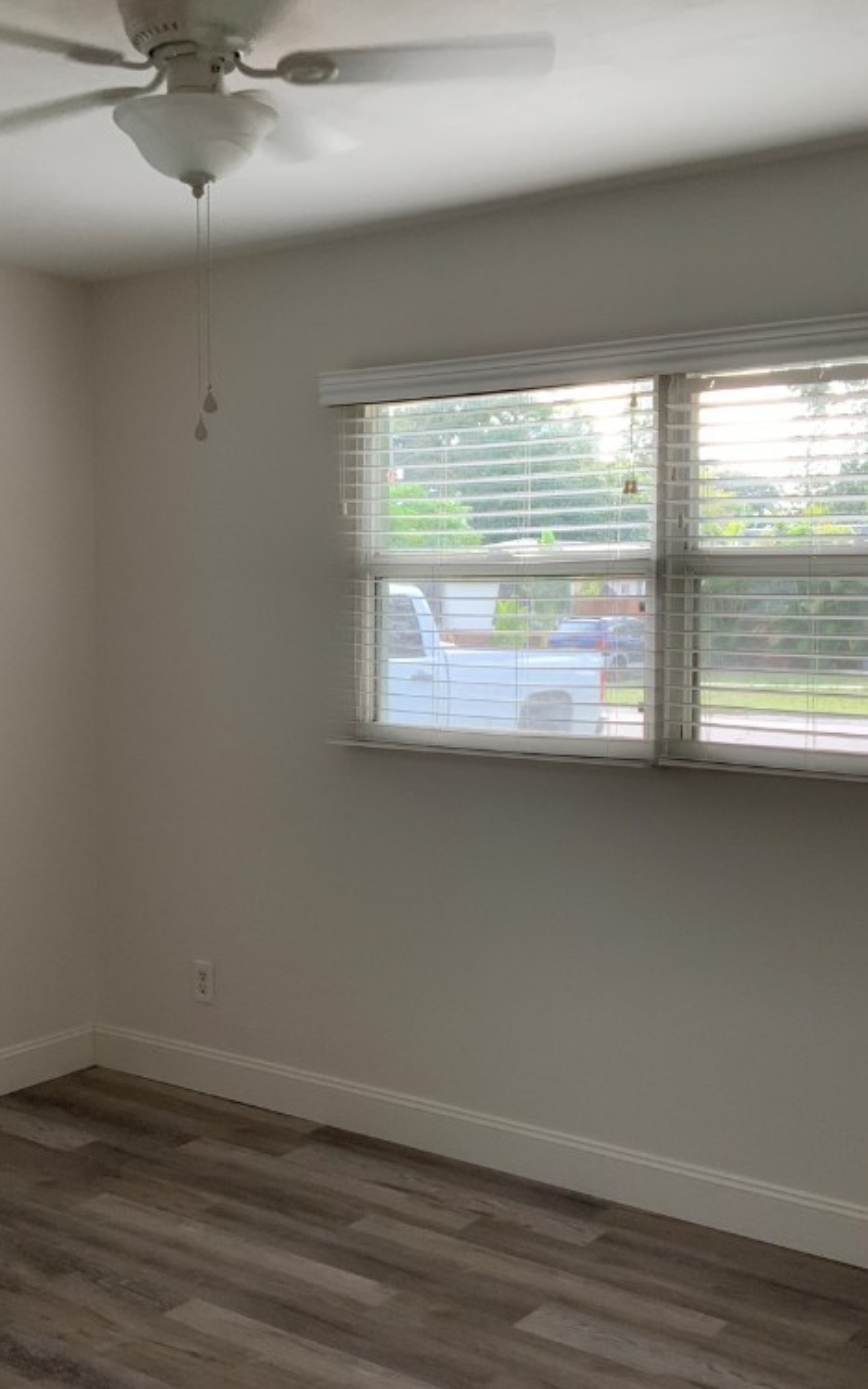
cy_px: 684
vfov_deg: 47.2
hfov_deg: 30.4
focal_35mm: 42
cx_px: 328
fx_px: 1590
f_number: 1.8
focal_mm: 3
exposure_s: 1/120
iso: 64
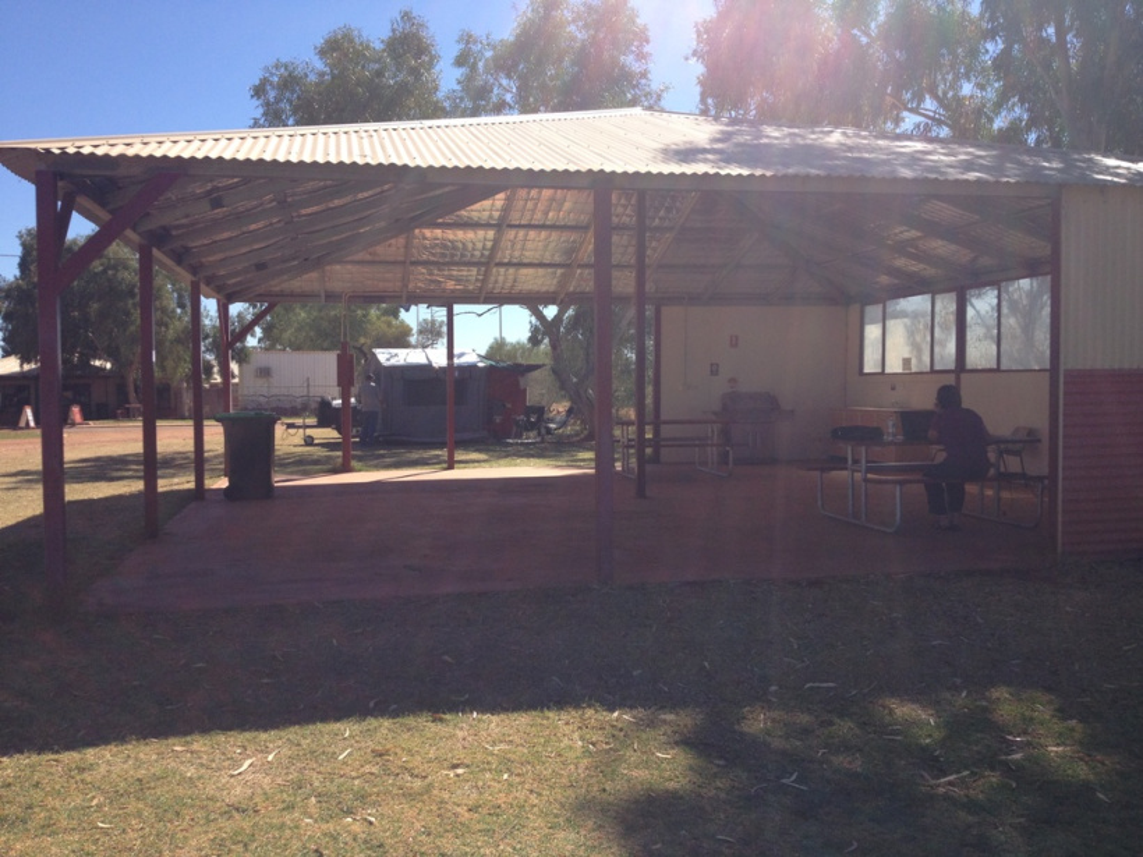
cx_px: 572
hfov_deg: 52.6
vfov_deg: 40.7
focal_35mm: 35
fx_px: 1156
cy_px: 428
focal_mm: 4.28
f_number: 2.4
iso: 50
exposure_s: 1/1623
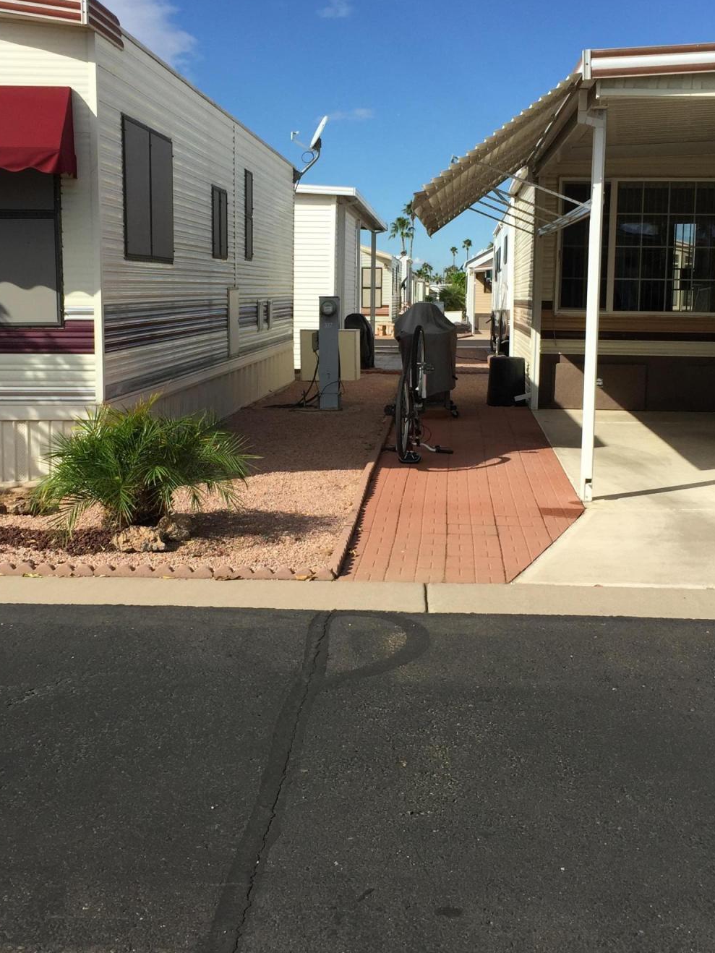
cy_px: 450
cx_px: 347
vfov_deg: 42.9
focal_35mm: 44
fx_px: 1211
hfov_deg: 32.9
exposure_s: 1/2326
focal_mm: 4.15
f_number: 2.2
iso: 32
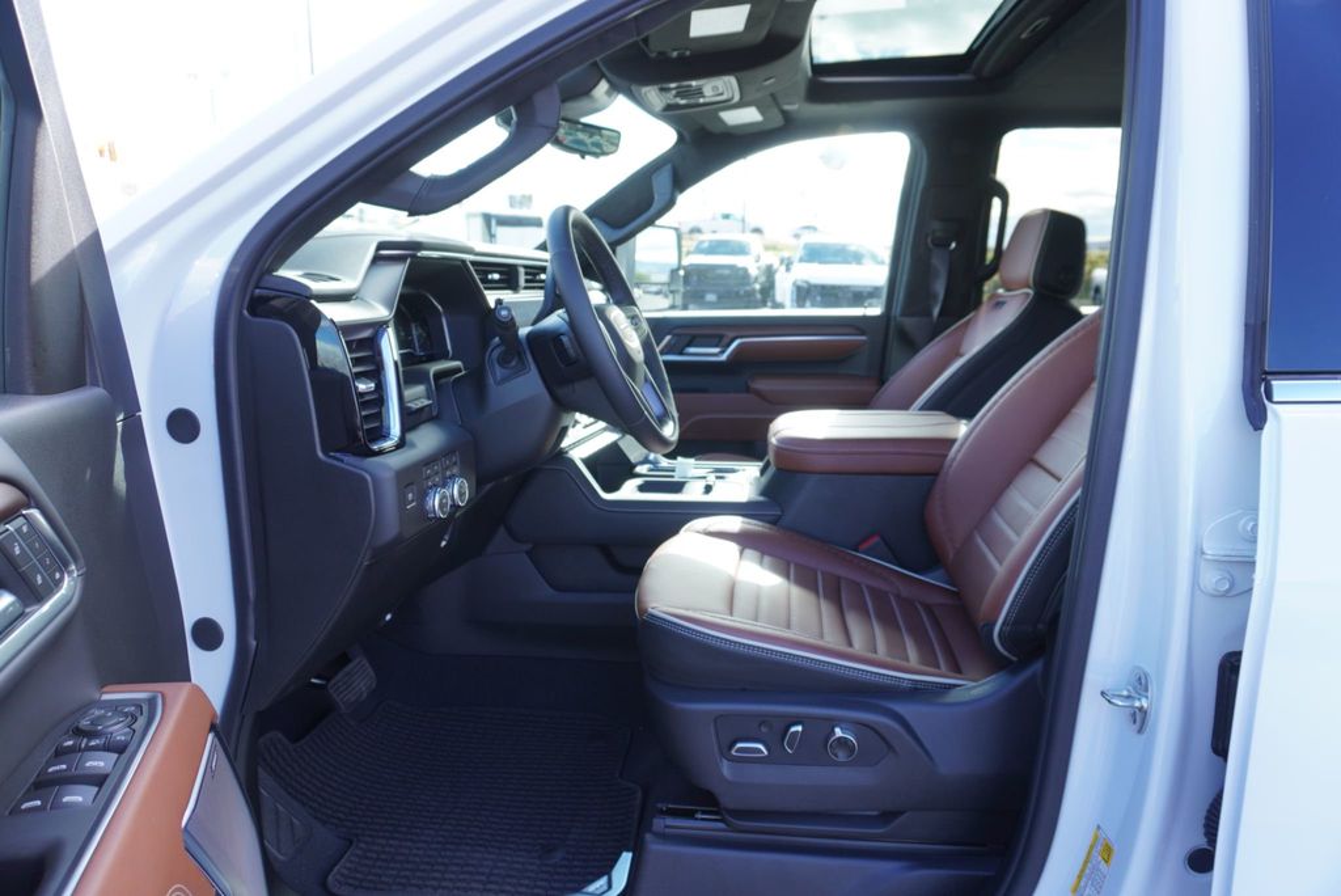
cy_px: 448
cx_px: 670
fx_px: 894
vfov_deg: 53.2
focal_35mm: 24
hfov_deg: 73.7
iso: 100
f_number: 4.5
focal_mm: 16
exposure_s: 1/80
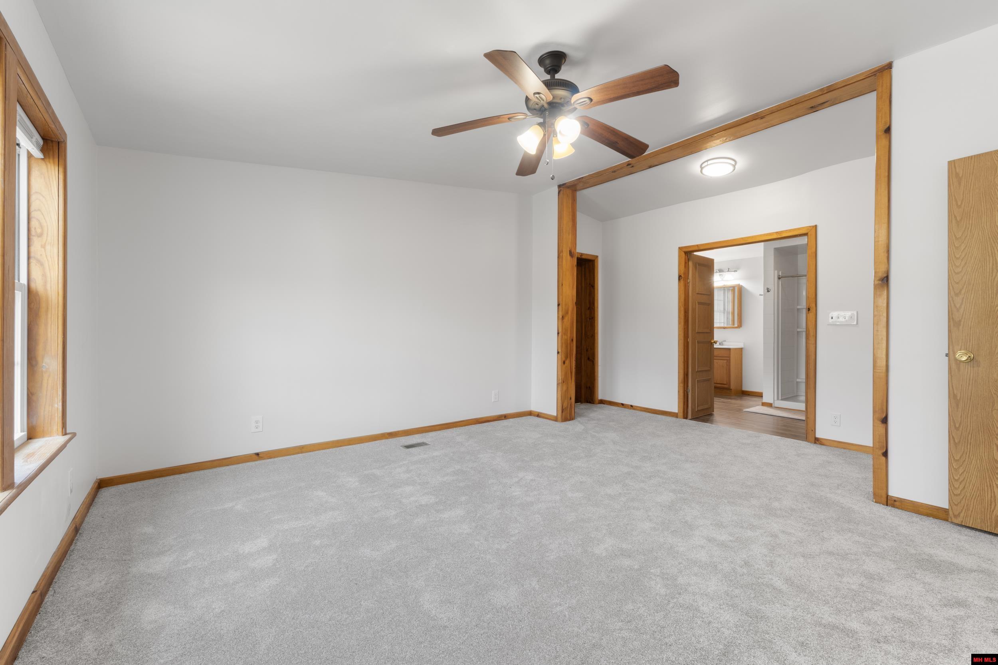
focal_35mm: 15
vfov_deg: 77.3
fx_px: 416
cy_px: 332
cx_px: 499
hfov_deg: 100.4
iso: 200
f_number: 9
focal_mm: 10
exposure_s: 1/1.67
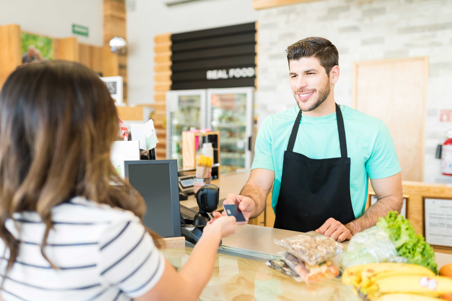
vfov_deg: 37.9
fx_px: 439
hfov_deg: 54.4
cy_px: 150
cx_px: 226
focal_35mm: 35
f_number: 1.8
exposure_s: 1/125
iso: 200
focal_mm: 35
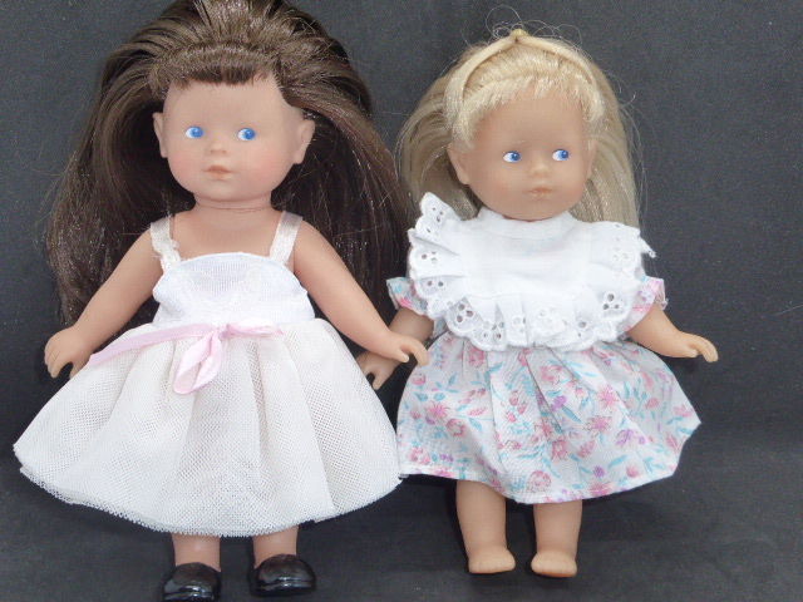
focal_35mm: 49
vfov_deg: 29.7
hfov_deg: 38.9
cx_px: 402
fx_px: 1137
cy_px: 301
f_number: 4.2
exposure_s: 1/60
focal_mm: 8.5
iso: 320
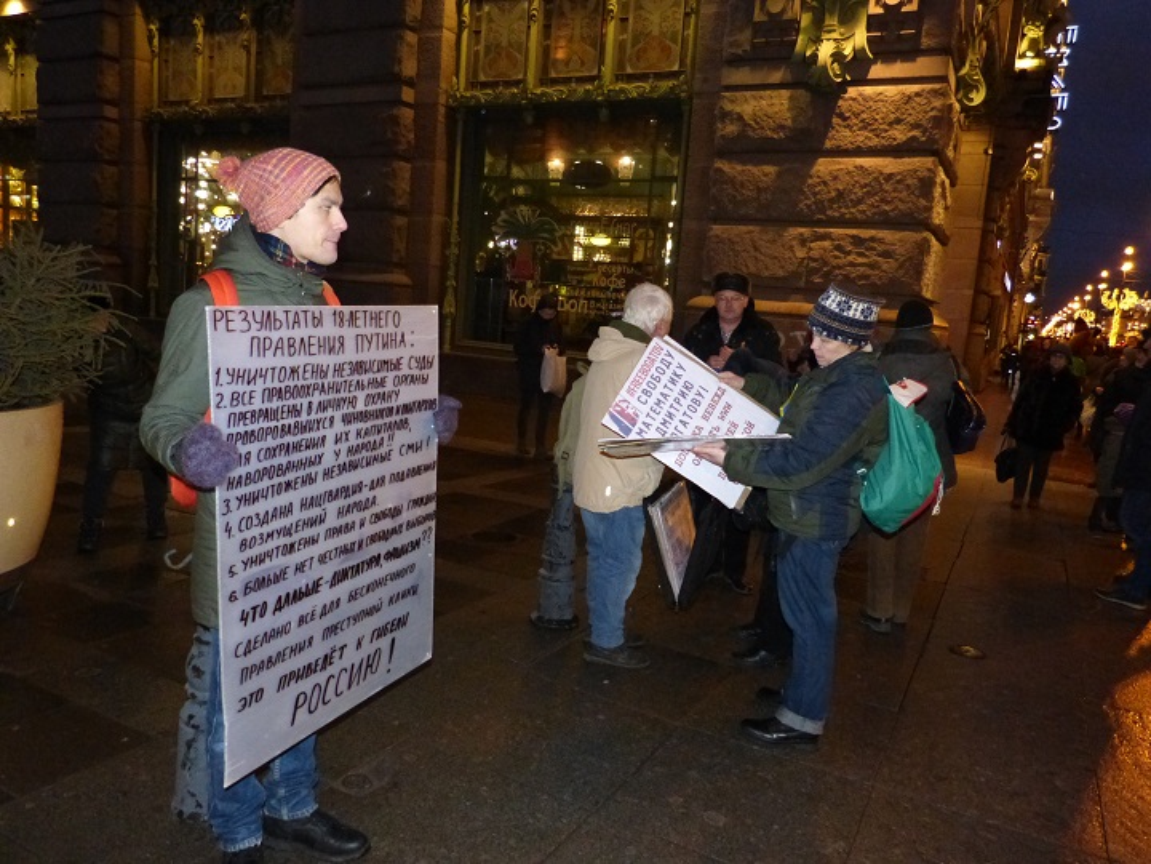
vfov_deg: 54.9
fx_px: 831
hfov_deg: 69.4
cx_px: 576
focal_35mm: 25
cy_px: 432
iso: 800
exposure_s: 1/60
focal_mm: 4.5
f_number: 2.8
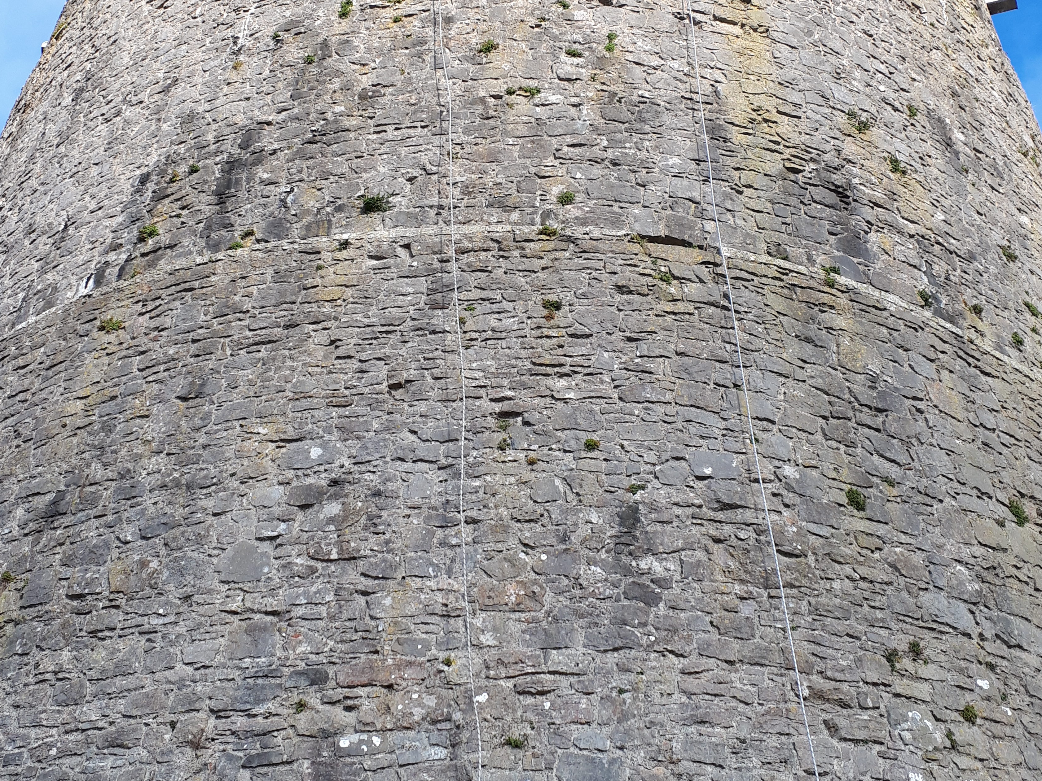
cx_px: 508
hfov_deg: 50.1
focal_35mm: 37
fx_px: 1114
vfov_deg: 38.0
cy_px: 233
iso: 40
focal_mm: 3.6
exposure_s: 1/560
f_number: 1.9
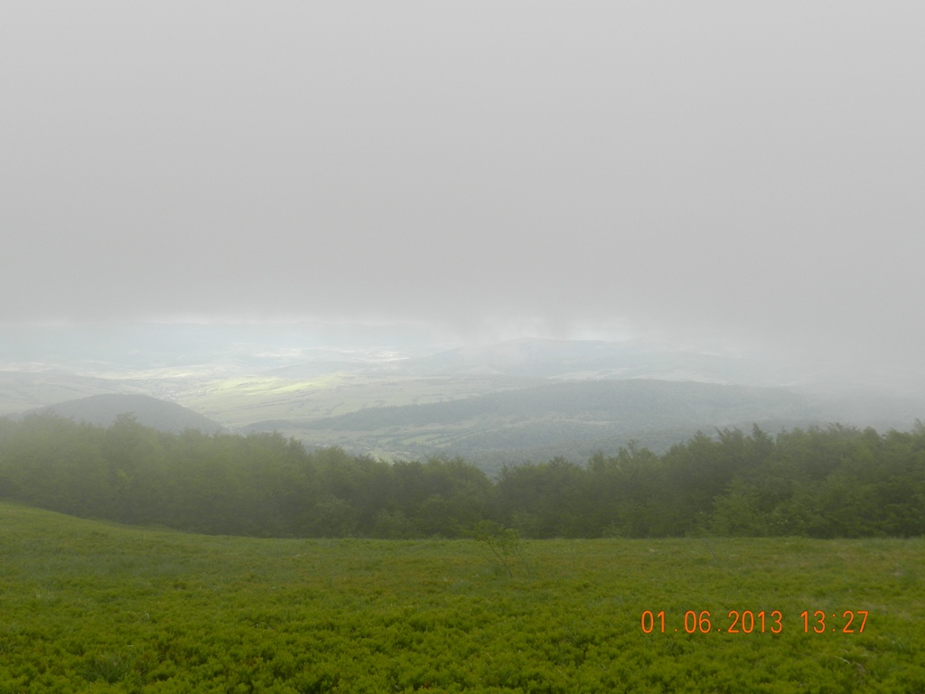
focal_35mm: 38
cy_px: 347
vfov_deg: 37.7
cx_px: 462
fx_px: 1015
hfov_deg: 49.0
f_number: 4
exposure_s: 1/160
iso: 160
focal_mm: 6.7
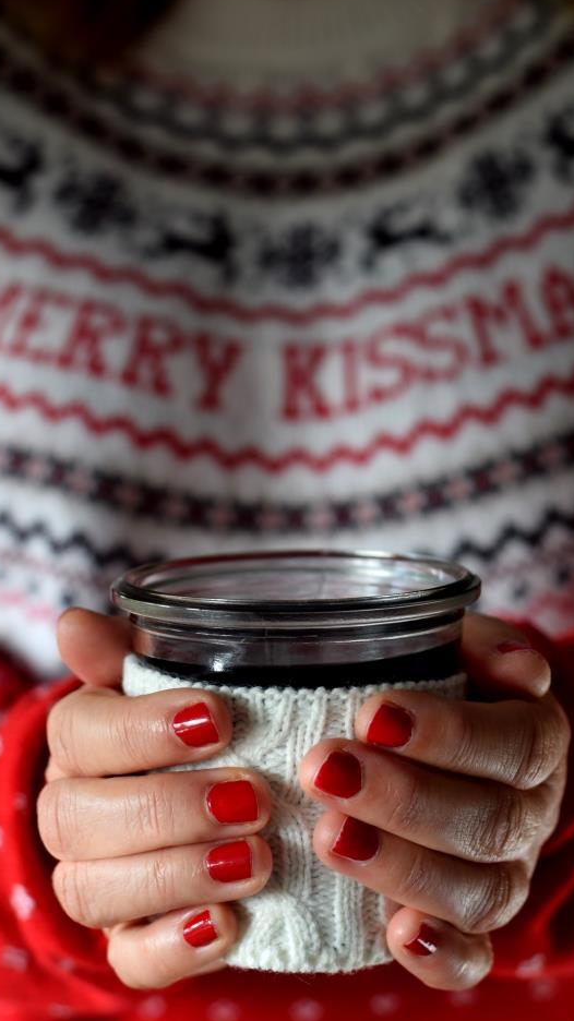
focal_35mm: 86
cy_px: 494
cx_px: 277
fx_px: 2329
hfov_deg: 14.1
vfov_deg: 24.7
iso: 125
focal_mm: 50
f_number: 3.5
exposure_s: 1/60
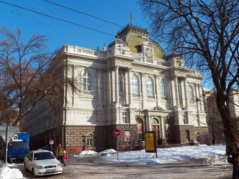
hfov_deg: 63.5
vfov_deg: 49.7
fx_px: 193
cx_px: 120
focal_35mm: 28
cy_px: 90
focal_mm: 4.9
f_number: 4
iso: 125
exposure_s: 1/1250
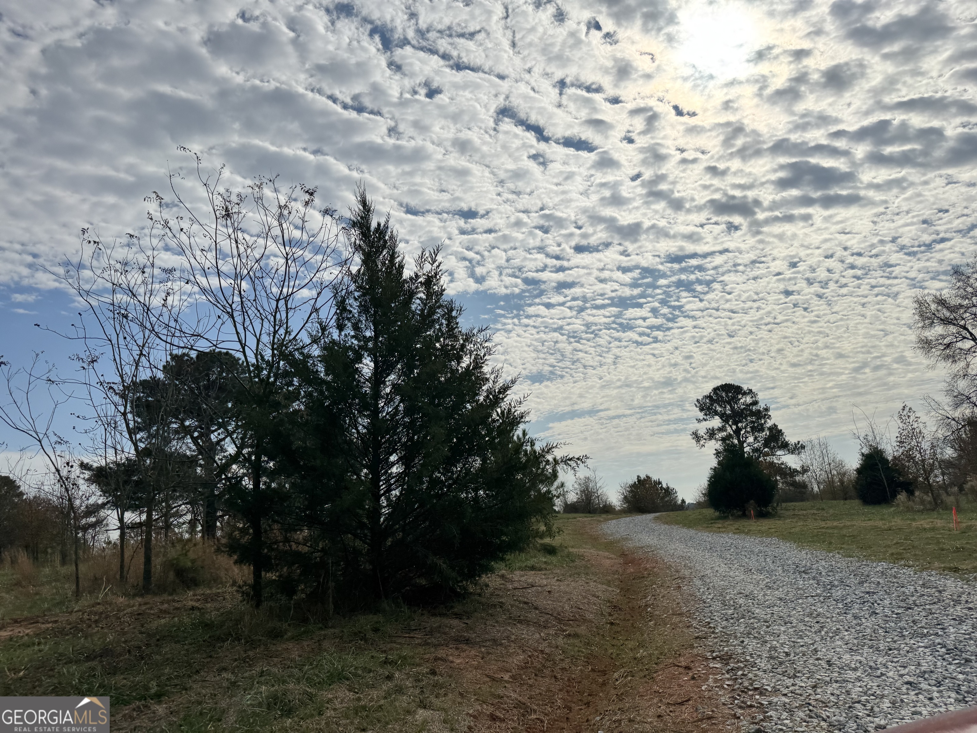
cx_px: 488
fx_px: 677
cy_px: 366
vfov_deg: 56.8
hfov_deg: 71.6
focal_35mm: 24
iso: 64
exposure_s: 1/28571
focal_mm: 6.76
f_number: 1.78
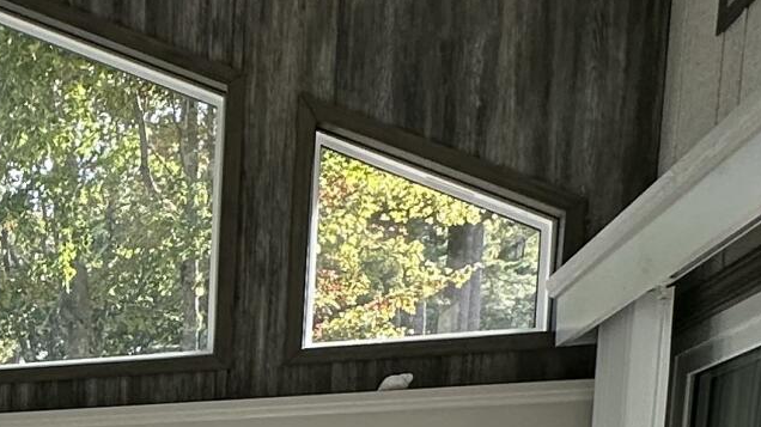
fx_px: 1452
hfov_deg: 22.9
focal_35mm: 72
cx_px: -425
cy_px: 765
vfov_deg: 14.7
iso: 40
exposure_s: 1/169
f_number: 2.2
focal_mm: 2.22
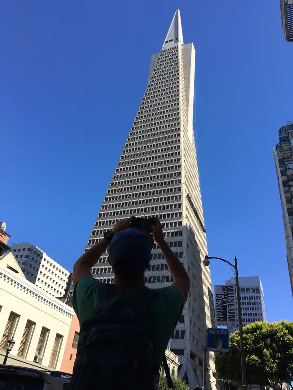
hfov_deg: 48.2
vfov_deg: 61.7
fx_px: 327
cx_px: 146
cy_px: 195
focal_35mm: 29
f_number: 2.2
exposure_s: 1/1115
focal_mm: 4.15
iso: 25
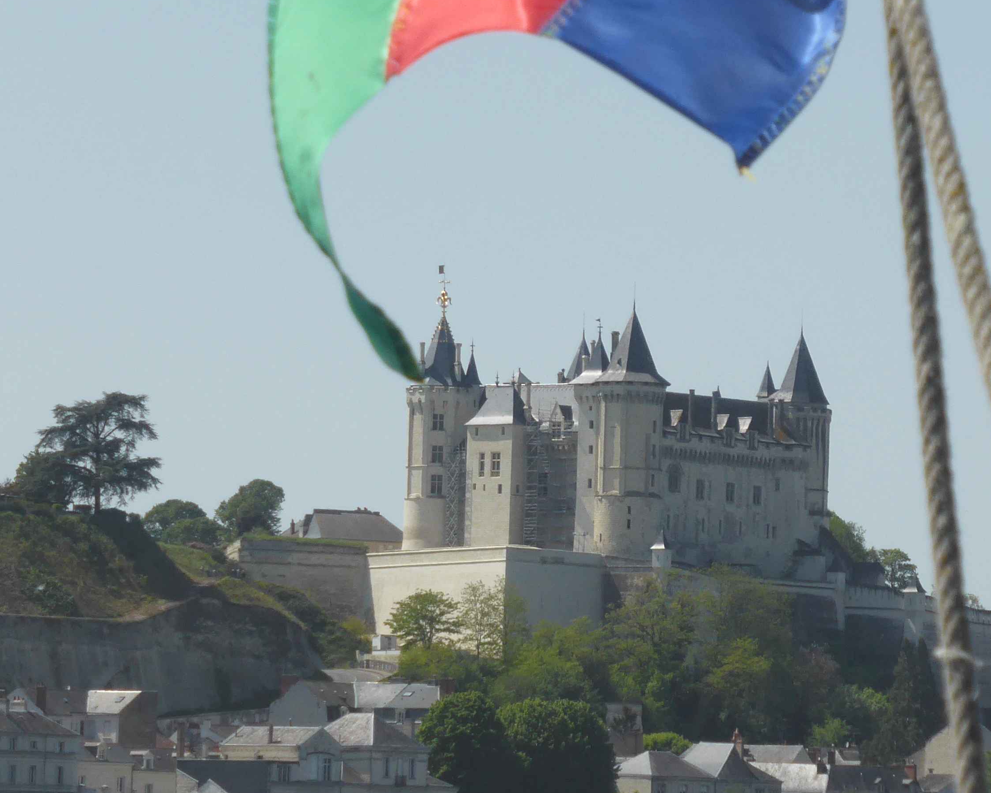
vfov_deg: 6.0
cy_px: 465
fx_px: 7626
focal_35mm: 260
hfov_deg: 7.4
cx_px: 763
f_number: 5.4
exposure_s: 1/800
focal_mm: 21.8
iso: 100
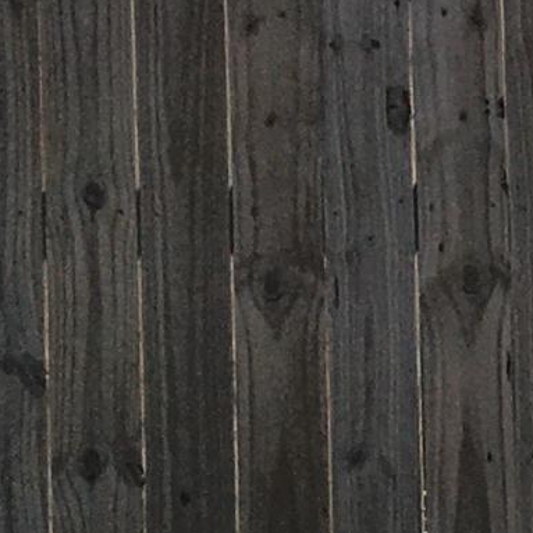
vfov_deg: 8.7
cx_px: 1817
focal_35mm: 201
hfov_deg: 7.3
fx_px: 3501
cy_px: 92
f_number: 2.2
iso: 25
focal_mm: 4.15
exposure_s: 1/2262
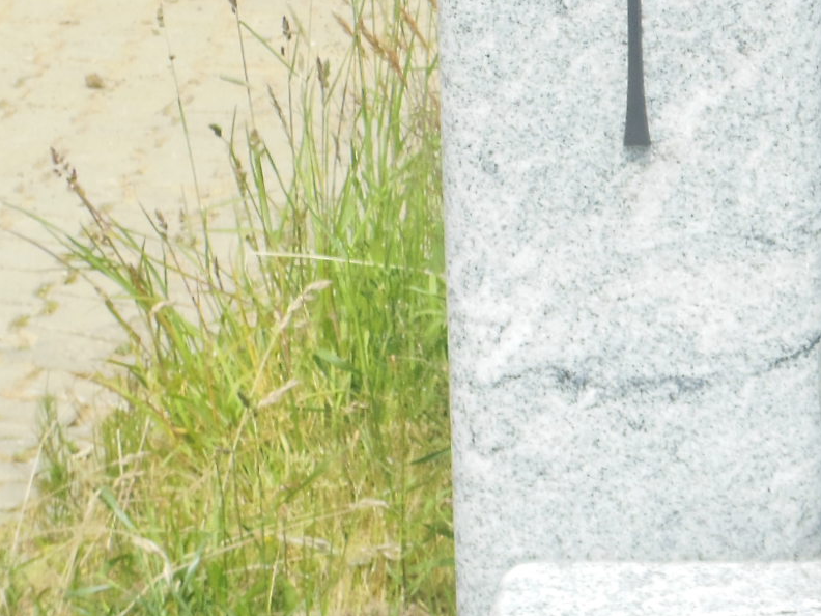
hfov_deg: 8.9
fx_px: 5170
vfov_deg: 6.8
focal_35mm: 218
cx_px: 1092
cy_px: -73
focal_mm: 13.6
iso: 125
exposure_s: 1/640
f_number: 4.4
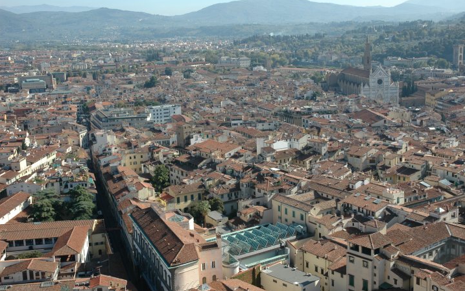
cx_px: 232
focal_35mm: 45
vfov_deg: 28.9
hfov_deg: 44.8
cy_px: 144
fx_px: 564
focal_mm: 29
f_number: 8
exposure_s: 1/250
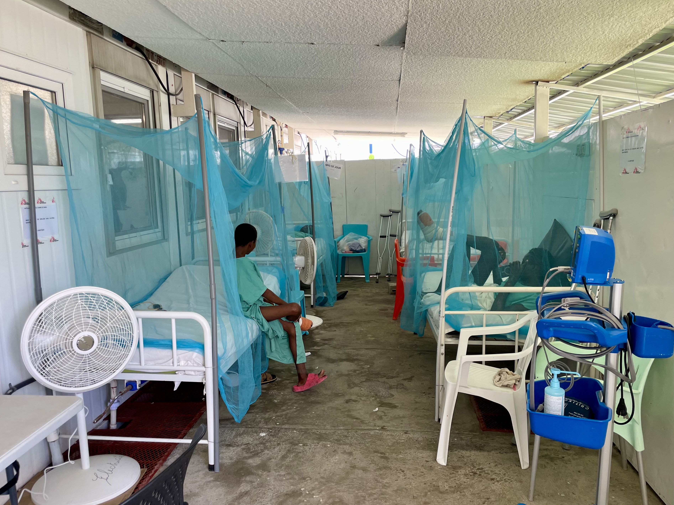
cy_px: 261
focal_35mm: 27
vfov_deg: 51.3
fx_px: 526
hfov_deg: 65.3
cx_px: 327
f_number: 1.6
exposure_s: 1/121
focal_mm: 4.2
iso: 100
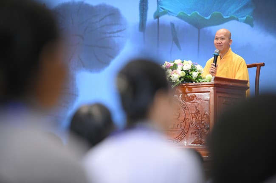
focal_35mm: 200
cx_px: 138
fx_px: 1532
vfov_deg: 6.9
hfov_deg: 10.3
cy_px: 92
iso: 4000
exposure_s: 1/200
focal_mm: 200
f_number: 3.2
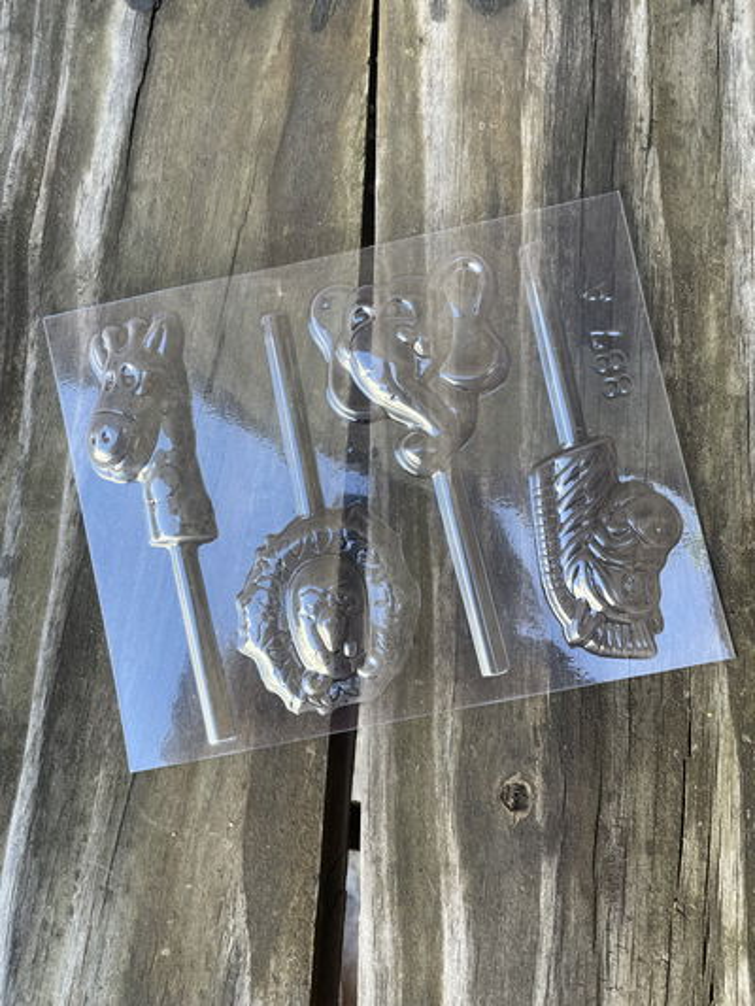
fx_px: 756
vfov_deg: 67.3
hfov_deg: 53.1
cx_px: 378
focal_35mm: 26
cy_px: 503
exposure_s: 1/121
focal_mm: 4.2
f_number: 1.6
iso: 64
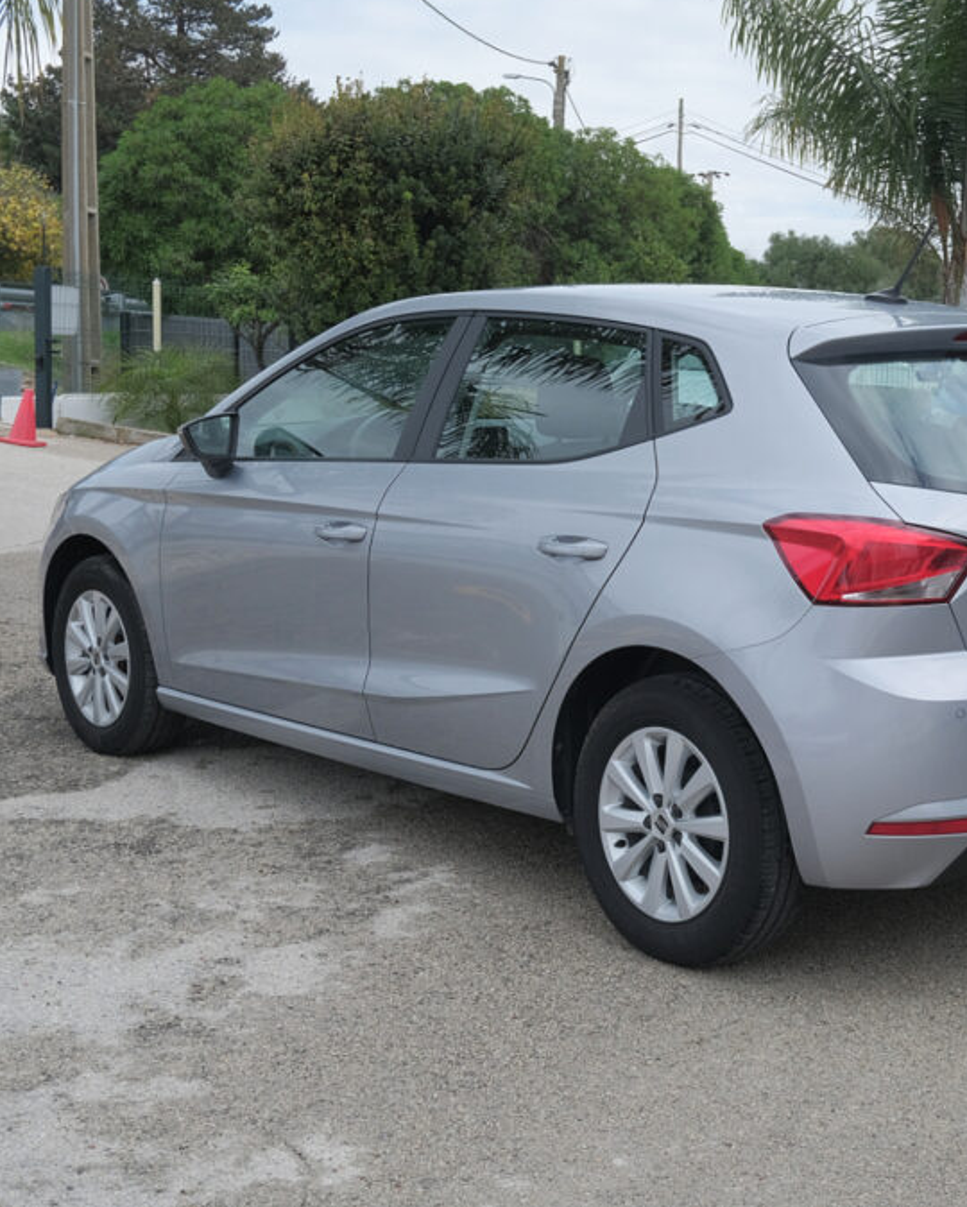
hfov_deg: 26.4
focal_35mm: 57
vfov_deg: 33.0
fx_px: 2037
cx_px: 702
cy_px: 599
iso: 400
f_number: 9
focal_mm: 26.4
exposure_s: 1/200
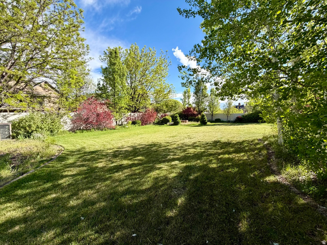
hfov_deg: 102.1
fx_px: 132
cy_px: 122
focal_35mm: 14
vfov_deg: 85.7
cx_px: 164
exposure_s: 1/631
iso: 40
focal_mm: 2.22
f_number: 2.2
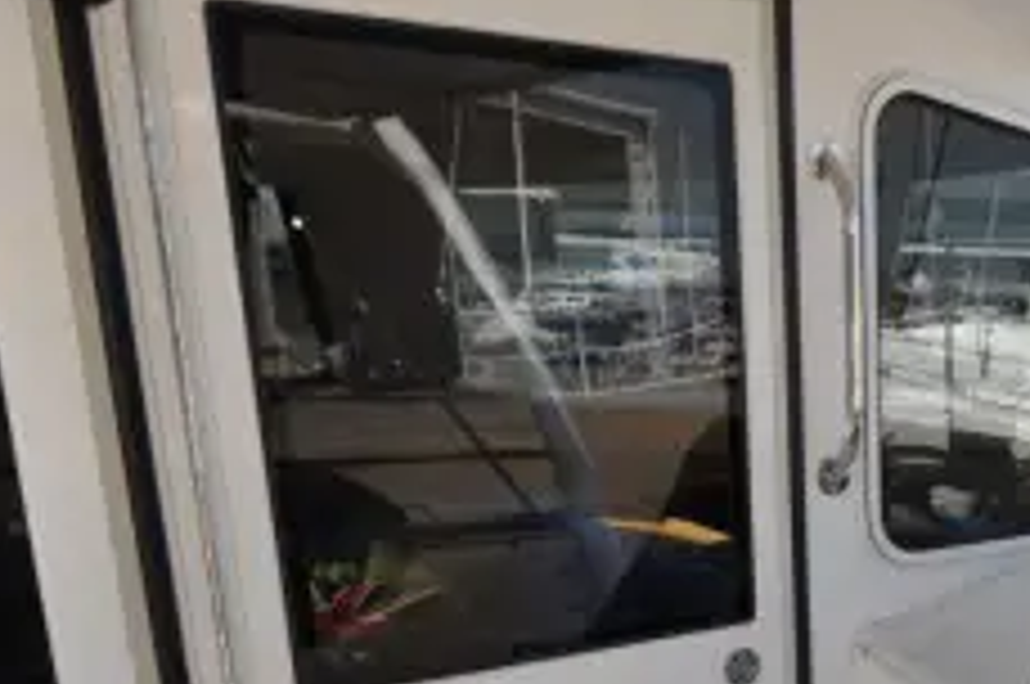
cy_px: 632
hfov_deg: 40.2
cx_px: 1052
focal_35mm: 42
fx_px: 1200
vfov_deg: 30.2
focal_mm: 10
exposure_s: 1/250
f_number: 8
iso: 200
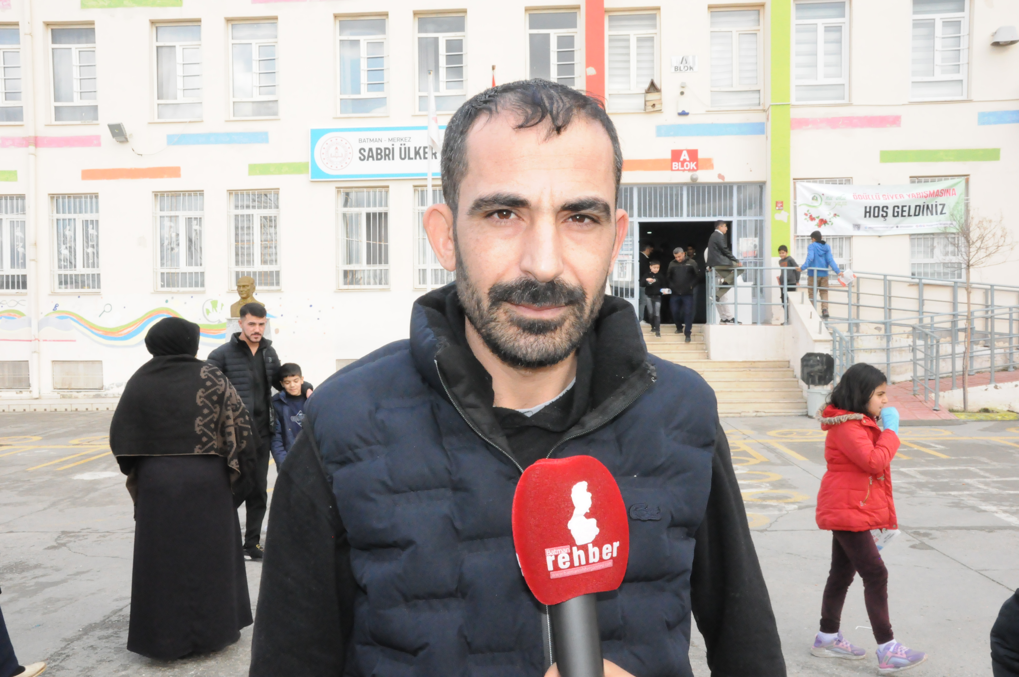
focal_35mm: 36
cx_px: 510
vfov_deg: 36.8
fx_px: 1018
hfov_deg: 53.2
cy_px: 338
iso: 3200
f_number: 25
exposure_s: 1/200
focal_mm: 24
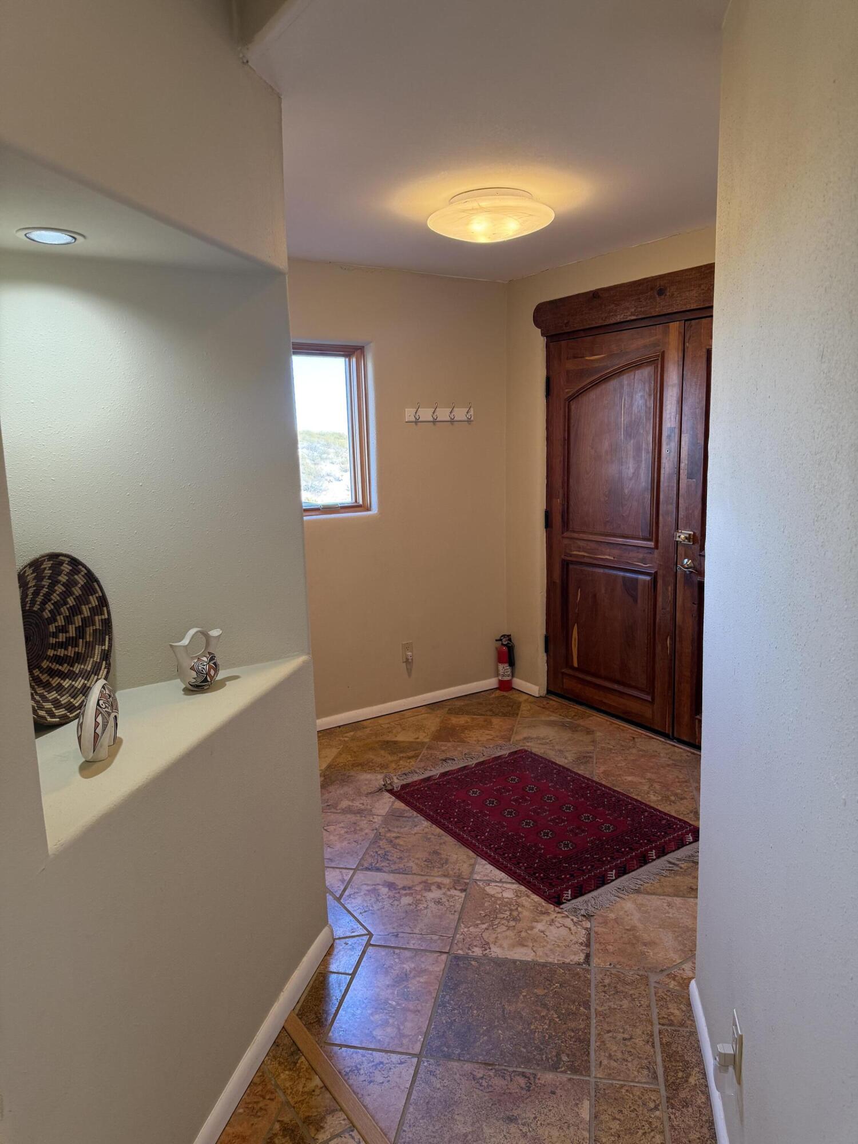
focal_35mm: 24
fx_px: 793
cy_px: 572
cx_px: 429
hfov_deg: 56.8
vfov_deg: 71.6
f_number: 1.78
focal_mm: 6.76
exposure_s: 1/120
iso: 200
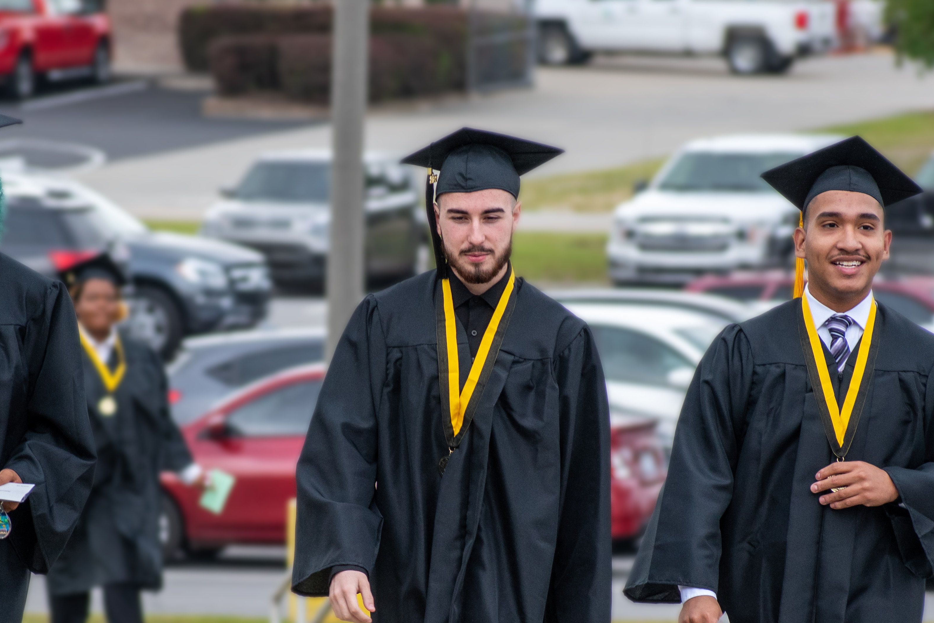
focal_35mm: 411
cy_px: 477
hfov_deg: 5.0
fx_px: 10660
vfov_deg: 3.3
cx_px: 395
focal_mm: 145
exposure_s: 1/500
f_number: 4.8
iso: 500
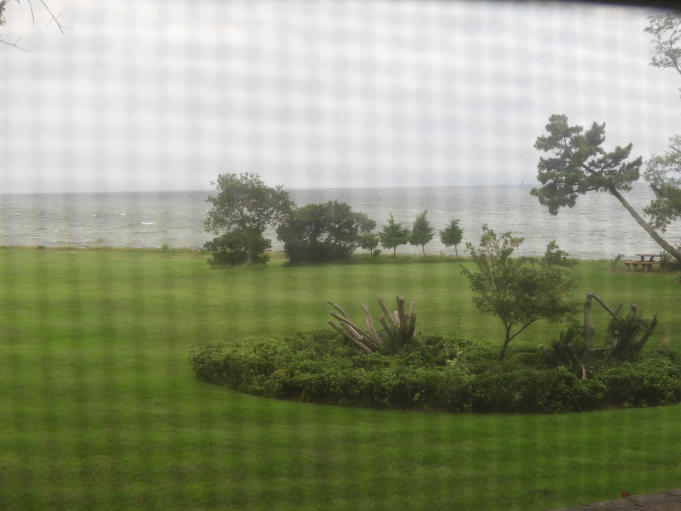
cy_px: 256
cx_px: 340
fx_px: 1180
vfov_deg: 24.4
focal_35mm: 60
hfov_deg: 32.2
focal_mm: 10.7
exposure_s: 1/50
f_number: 4.2
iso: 100
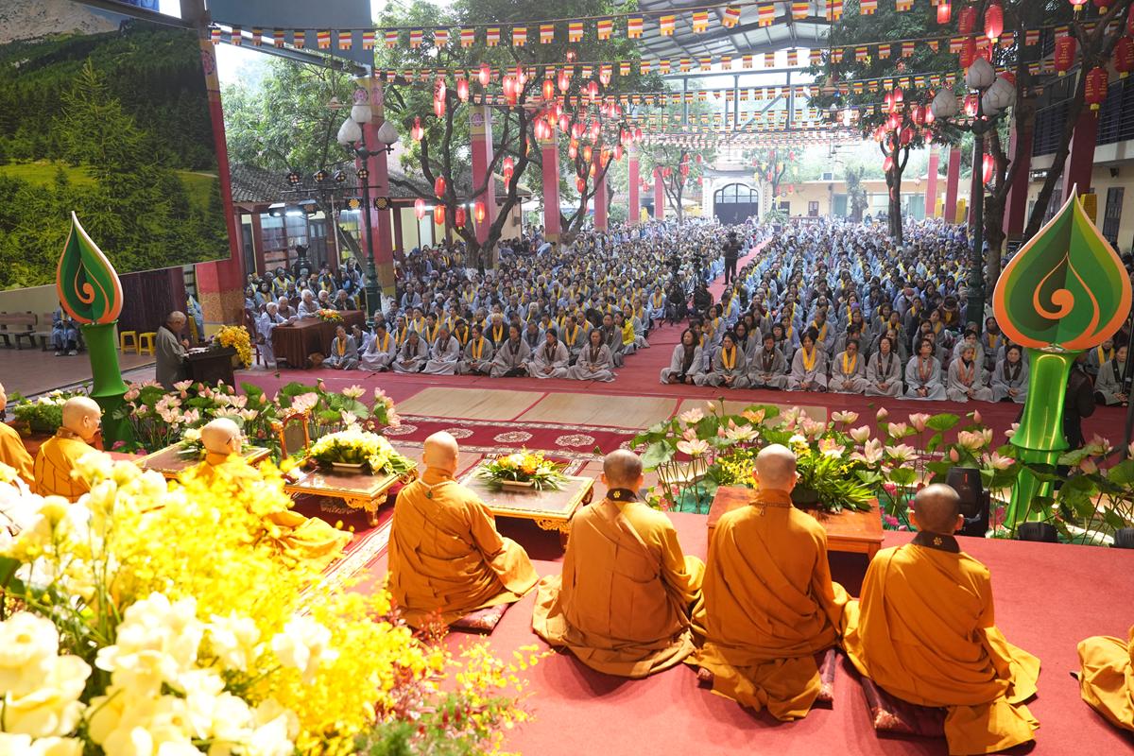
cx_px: 567
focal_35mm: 24
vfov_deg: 53.1
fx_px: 756
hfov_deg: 73.7
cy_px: 378
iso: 2500
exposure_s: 1/100
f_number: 4
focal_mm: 24
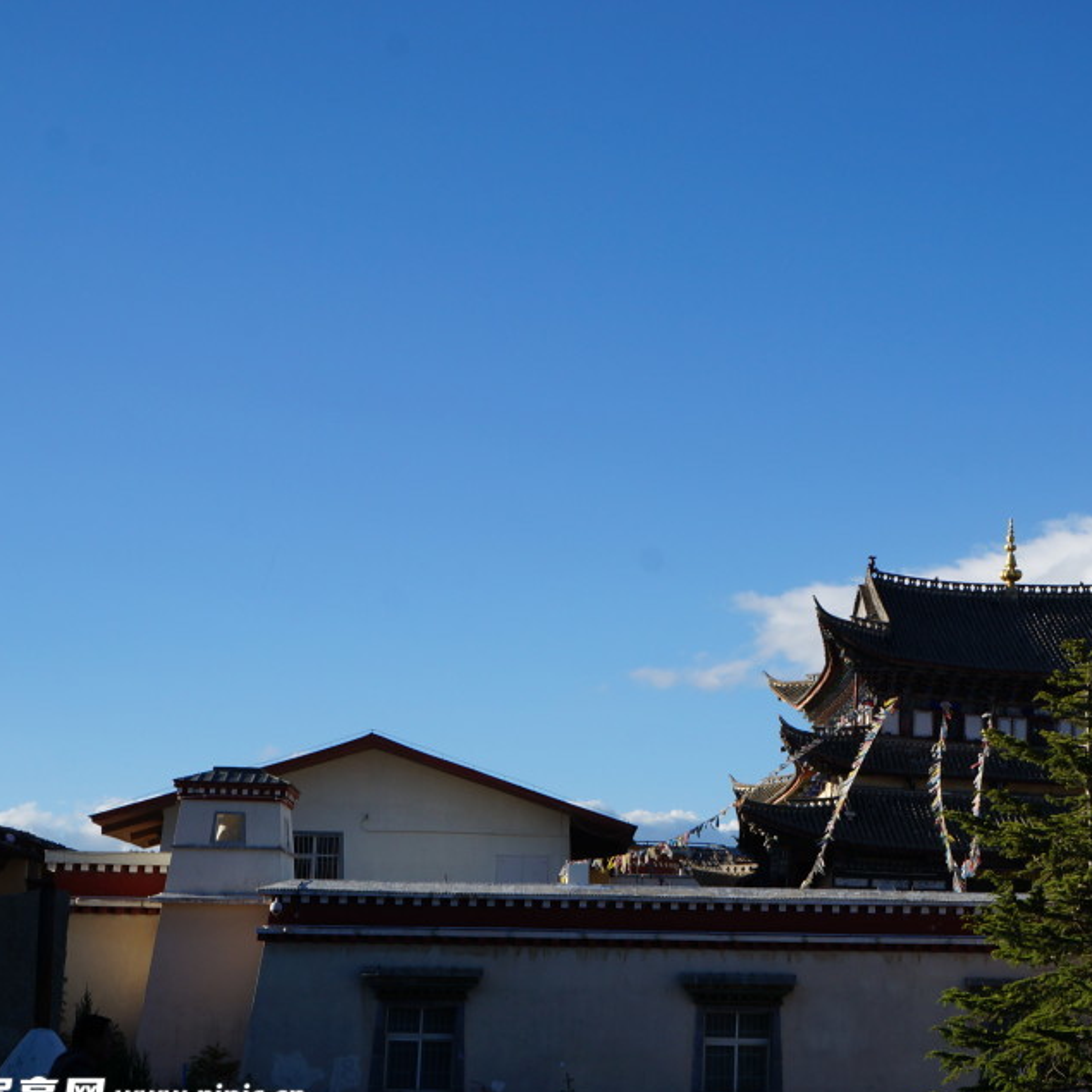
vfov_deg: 27.0
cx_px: 822
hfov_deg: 26.7
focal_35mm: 64
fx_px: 2273
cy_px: 542
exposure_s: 1/250
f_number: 13
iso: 200
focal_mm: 31
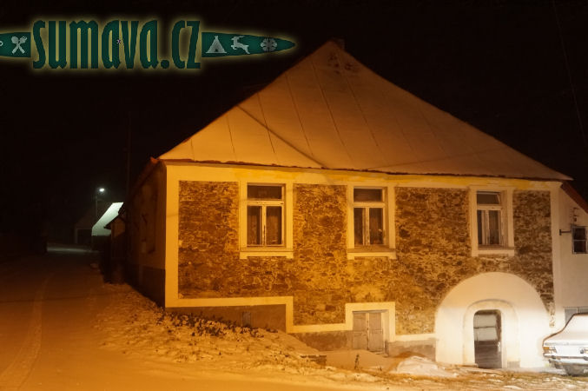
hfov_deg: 53.2
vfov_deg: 36.8
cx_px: 294
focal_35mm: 36
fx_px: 587
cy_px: 196
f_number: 4
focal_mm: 24
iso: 6400
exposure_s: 1/25
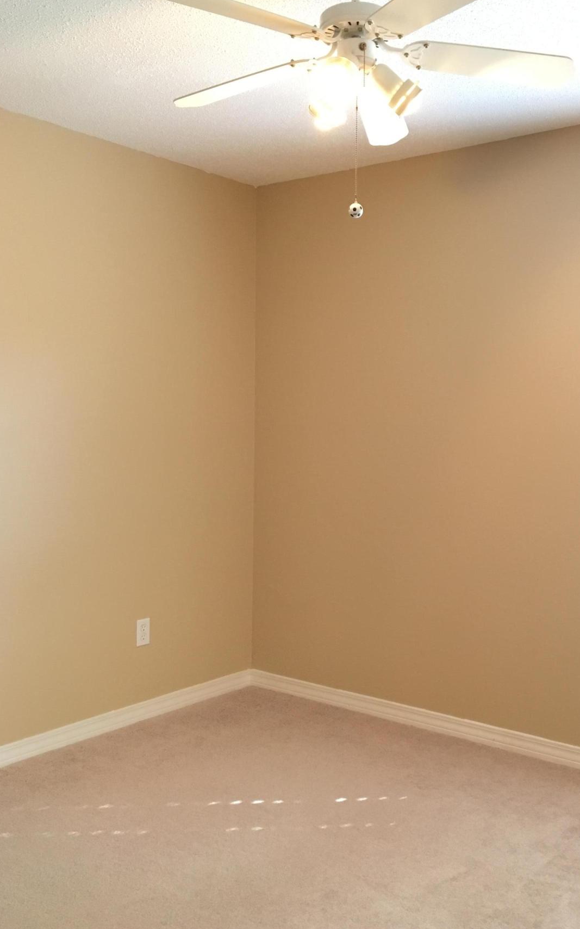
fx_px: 911
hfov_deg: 35.0
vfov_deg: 54.0
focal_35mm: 36
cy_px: 435
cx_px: 386
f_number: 2.2
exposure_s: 1/30
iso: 200
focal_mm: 4.15
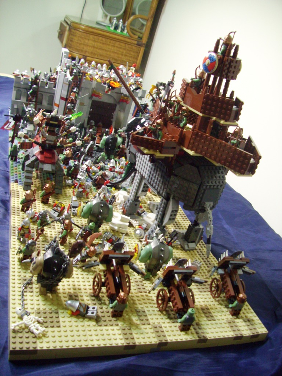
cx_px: 141
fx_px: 348
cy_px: 188
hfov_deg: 44.2
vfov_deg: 56.8
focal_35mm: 32
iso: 160
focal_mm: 5.7
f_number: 2.9
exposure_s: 1/8
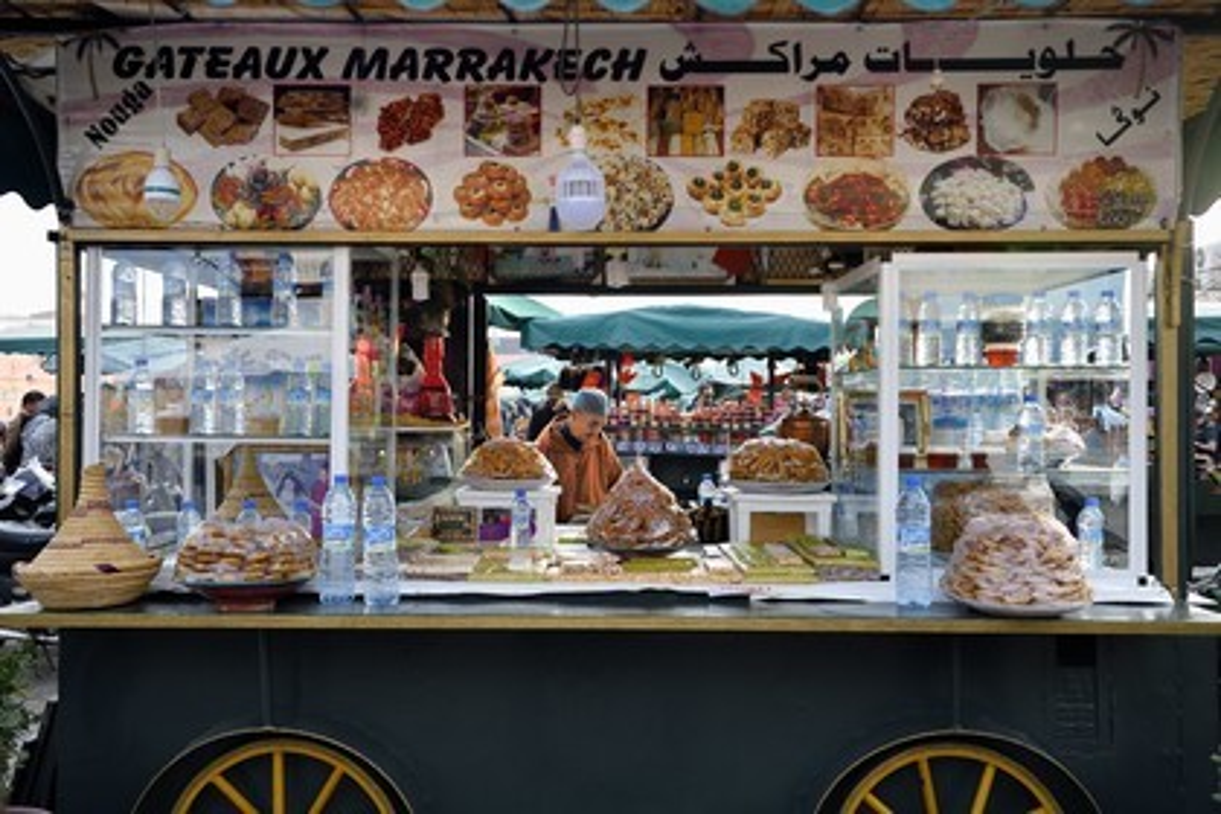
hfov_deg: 58.7
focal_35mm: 32
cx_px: 610
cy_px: 407
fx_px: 1085
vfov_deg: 41.1
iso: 200
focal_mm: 32
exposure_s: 1/200
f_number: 4
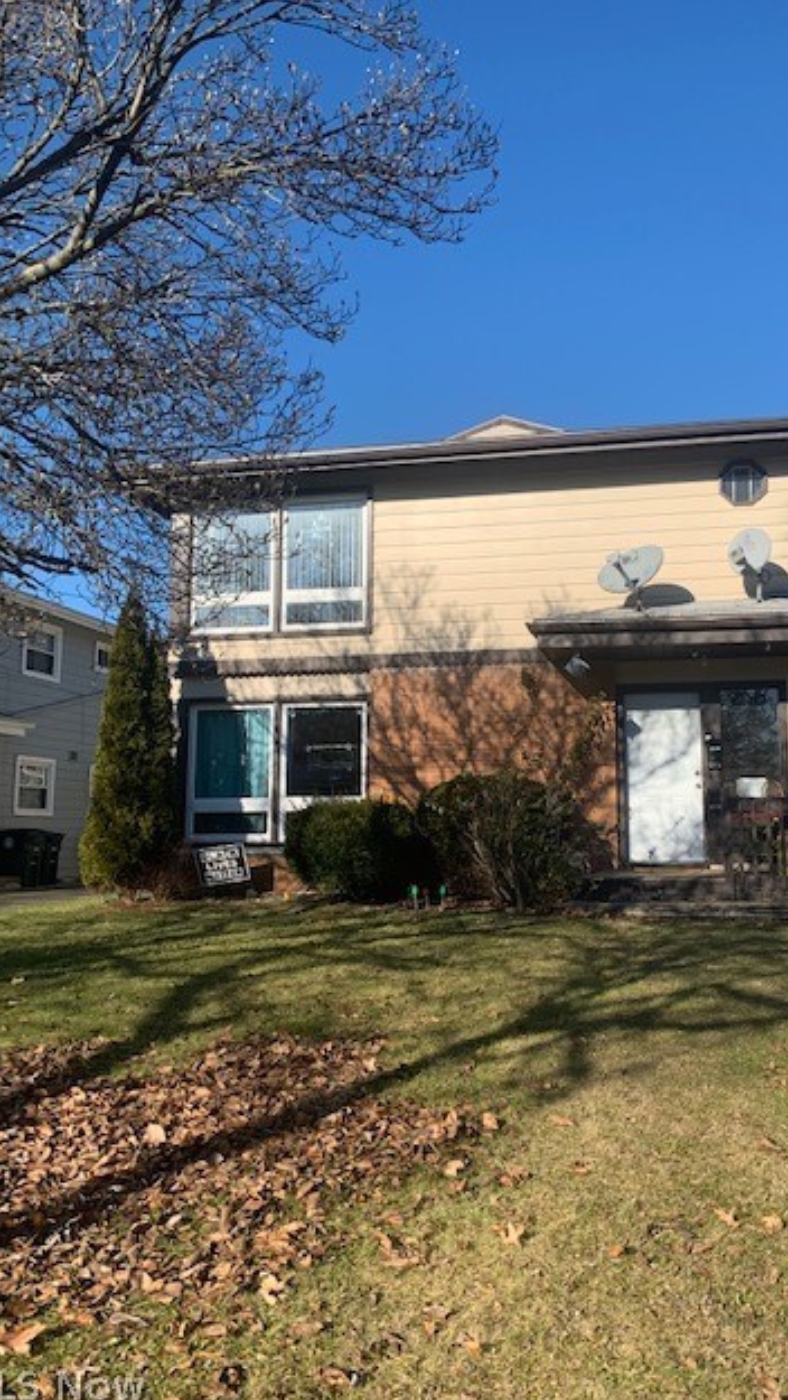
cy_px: 701
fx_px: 1076
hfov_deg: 40.0
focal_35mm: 29
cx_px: 486
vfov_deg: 66.1
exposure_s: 1/1779
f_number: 1.8
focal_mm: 4.25
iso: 25
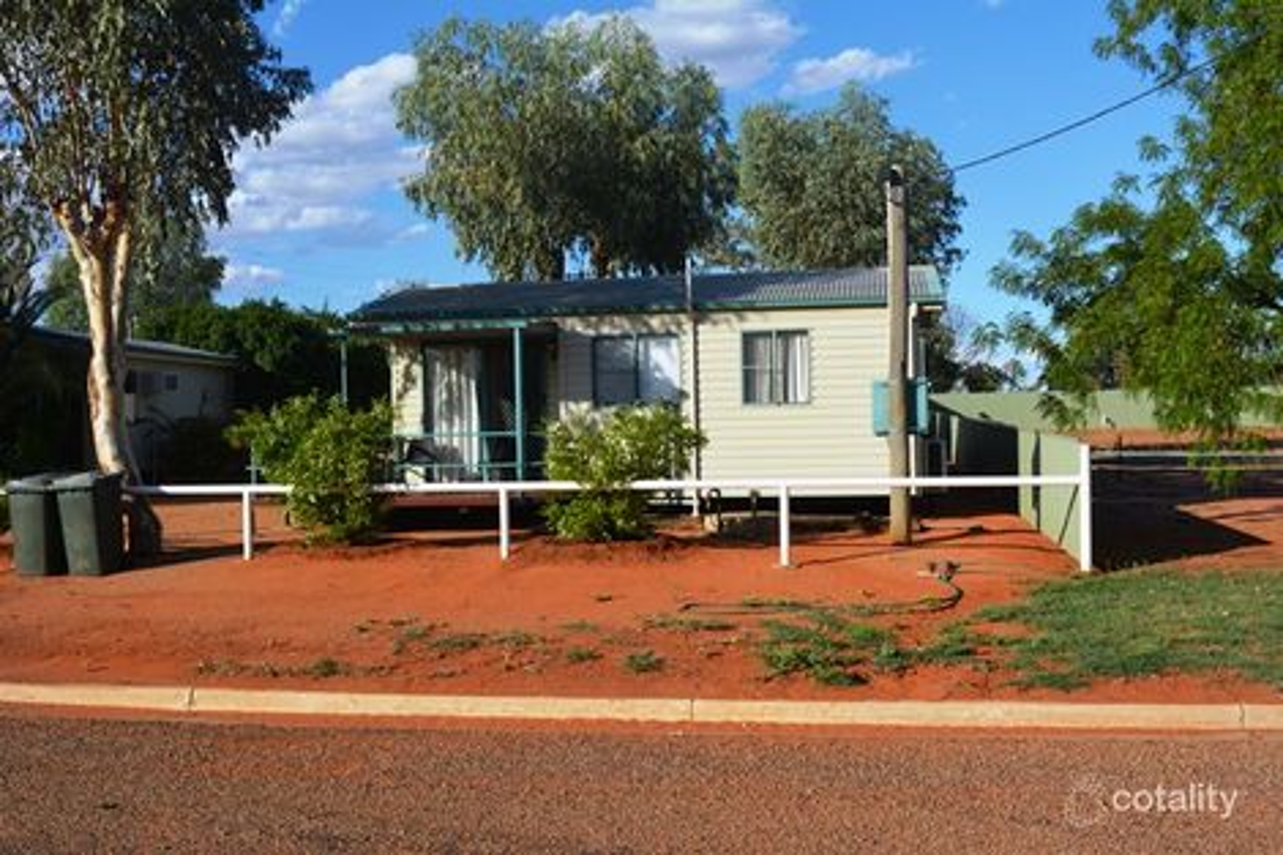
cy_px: 428
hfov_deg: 51.3
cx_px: 642
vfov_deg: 35.5
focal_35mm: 38
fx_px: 1336
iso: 100
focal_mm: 25
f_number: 8
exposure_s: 1/250
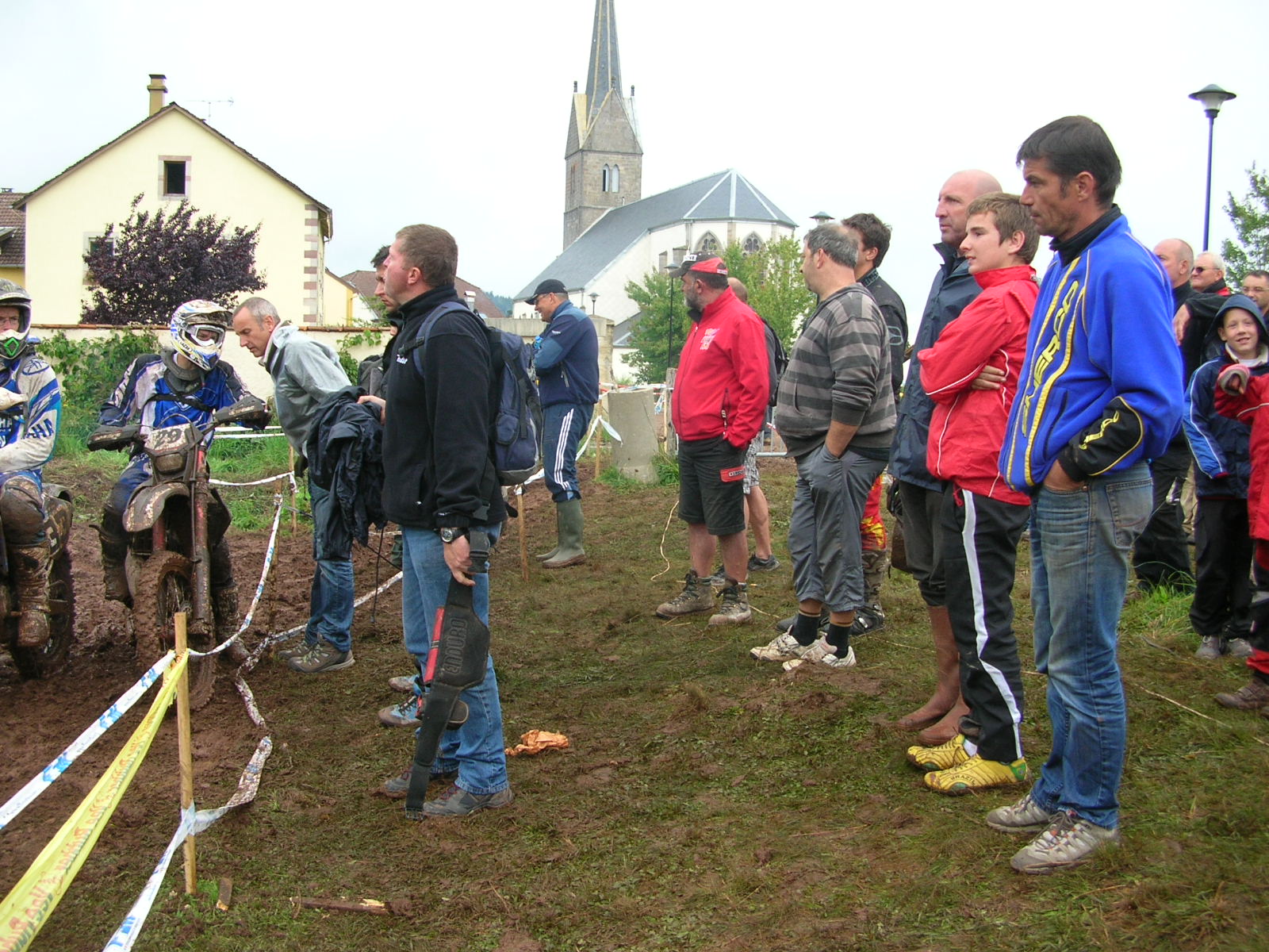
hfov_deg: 52.6
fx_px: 1283
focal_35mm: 35
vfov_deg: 40.7
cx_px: 634
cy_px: 476
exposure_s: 1/130
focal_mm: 5.8
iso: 50
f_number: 2.8
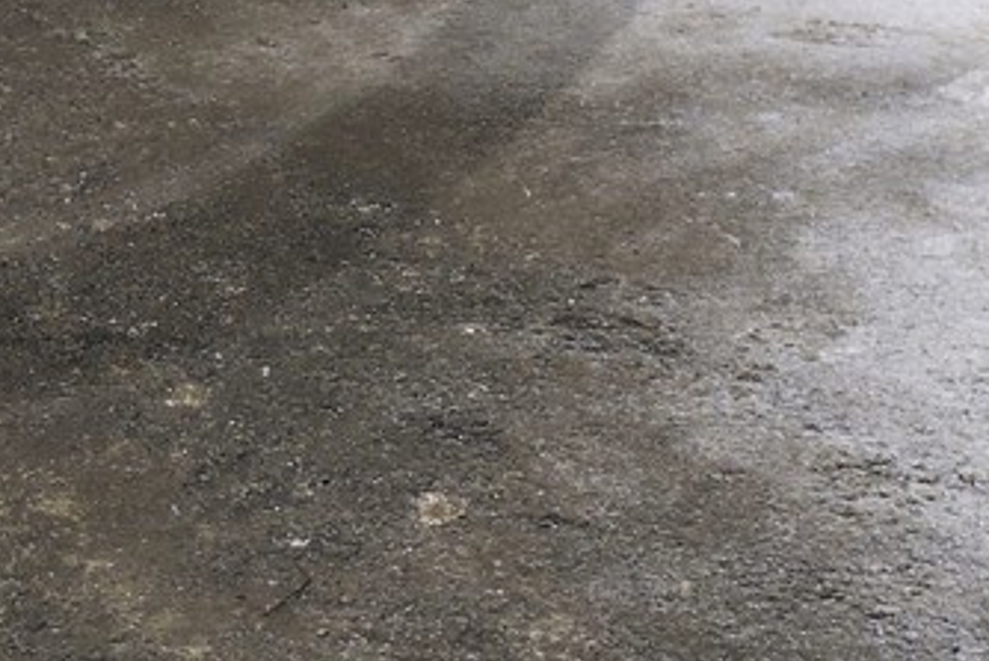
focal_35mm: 134
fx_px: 3683
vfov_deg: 9.4
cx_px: -305
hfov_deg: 14.6
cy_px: -794
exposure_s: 1/40
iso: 800
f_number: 3.5
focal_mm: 28
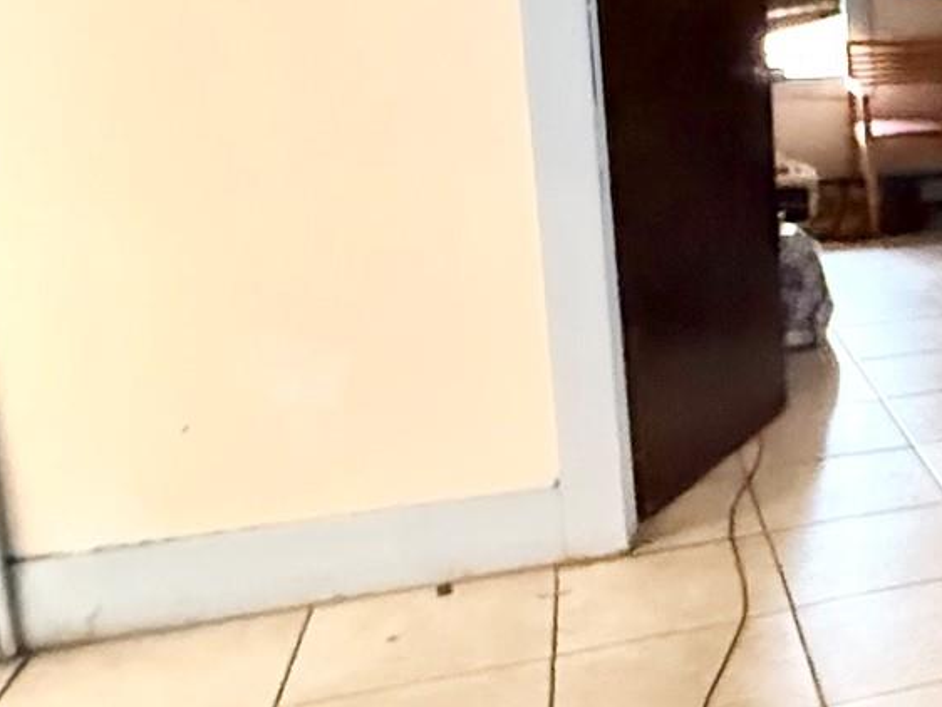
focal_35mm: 51
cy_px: 228
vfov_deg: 28.4
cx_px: 1349
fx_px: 1388
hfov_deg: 27.8
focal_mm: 2.22
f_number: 2.2
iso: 1250
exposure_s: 1/40
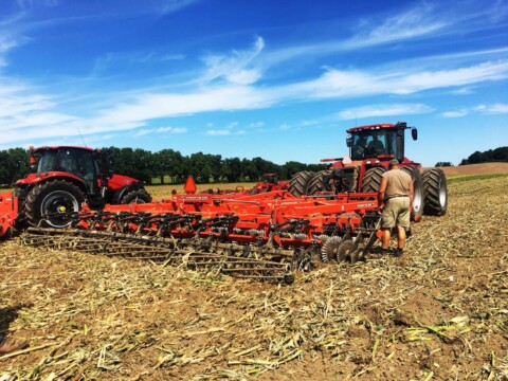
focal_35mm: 29
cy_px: 190
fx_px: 426
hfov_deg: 61.7
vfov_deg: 48.2
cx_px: 254
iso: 25
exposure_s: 1/1923
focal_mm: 4.15
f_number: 2.2
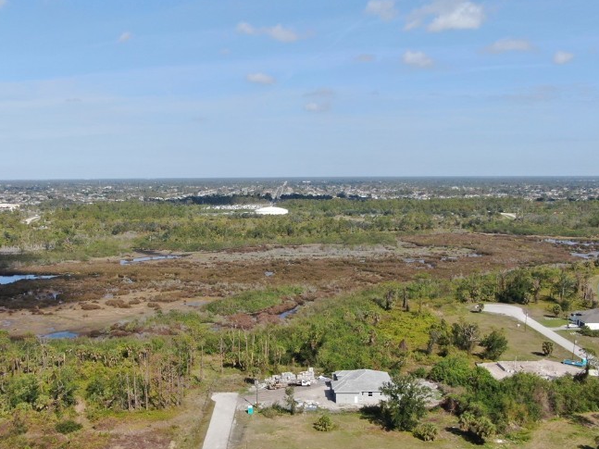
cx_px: 262
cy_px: 291
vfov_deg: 37.4
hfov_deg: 48.9
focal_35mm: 38
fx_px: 657
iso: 100
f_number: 2.8
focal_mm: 4.39
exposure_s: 1/1250
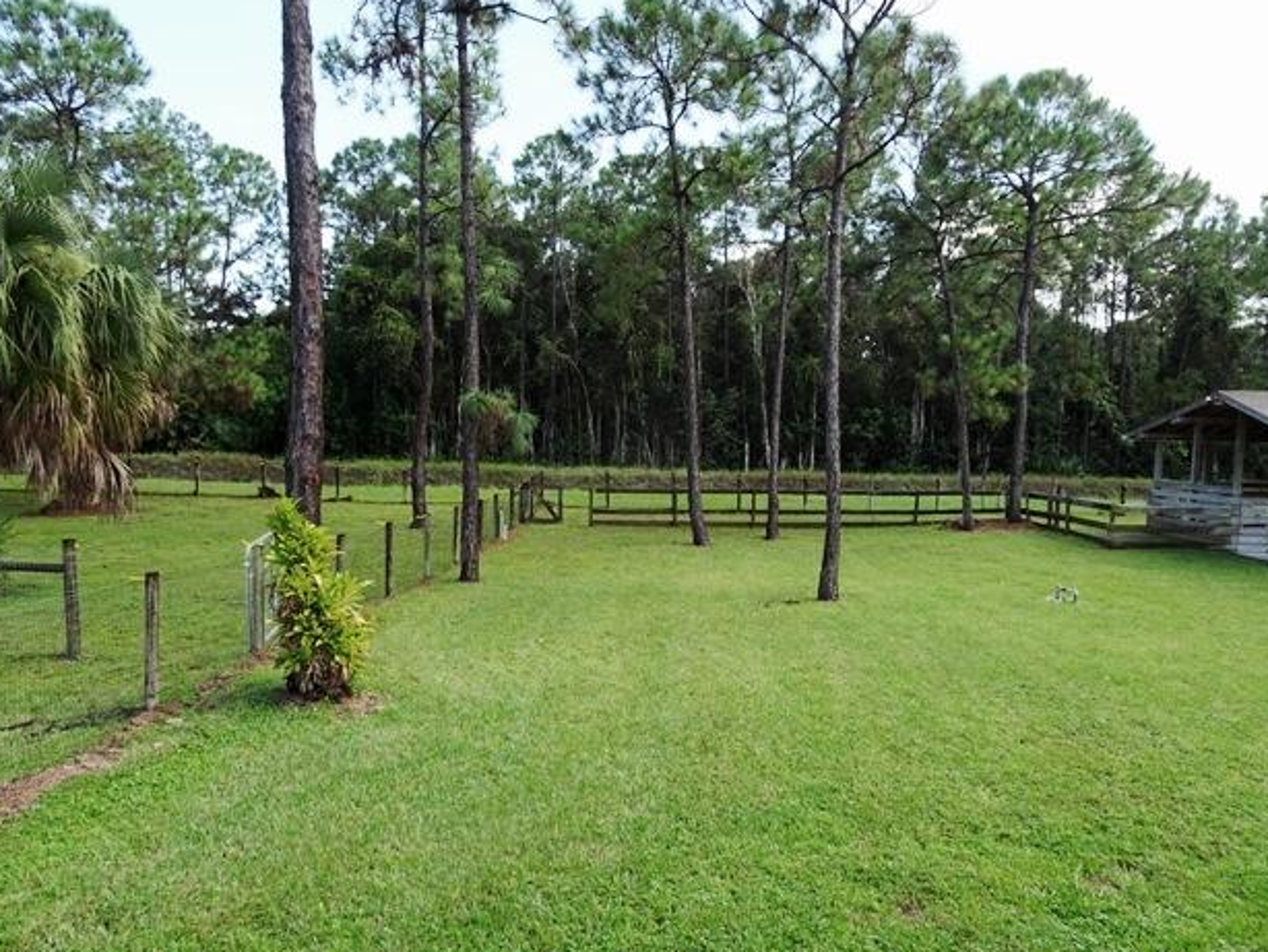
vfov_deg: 54.9
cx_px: 648
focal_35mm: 25
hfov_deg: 69.4
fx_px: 916
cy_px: 485
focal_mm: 4.1
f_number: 3.5
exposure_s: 1/160
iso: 80
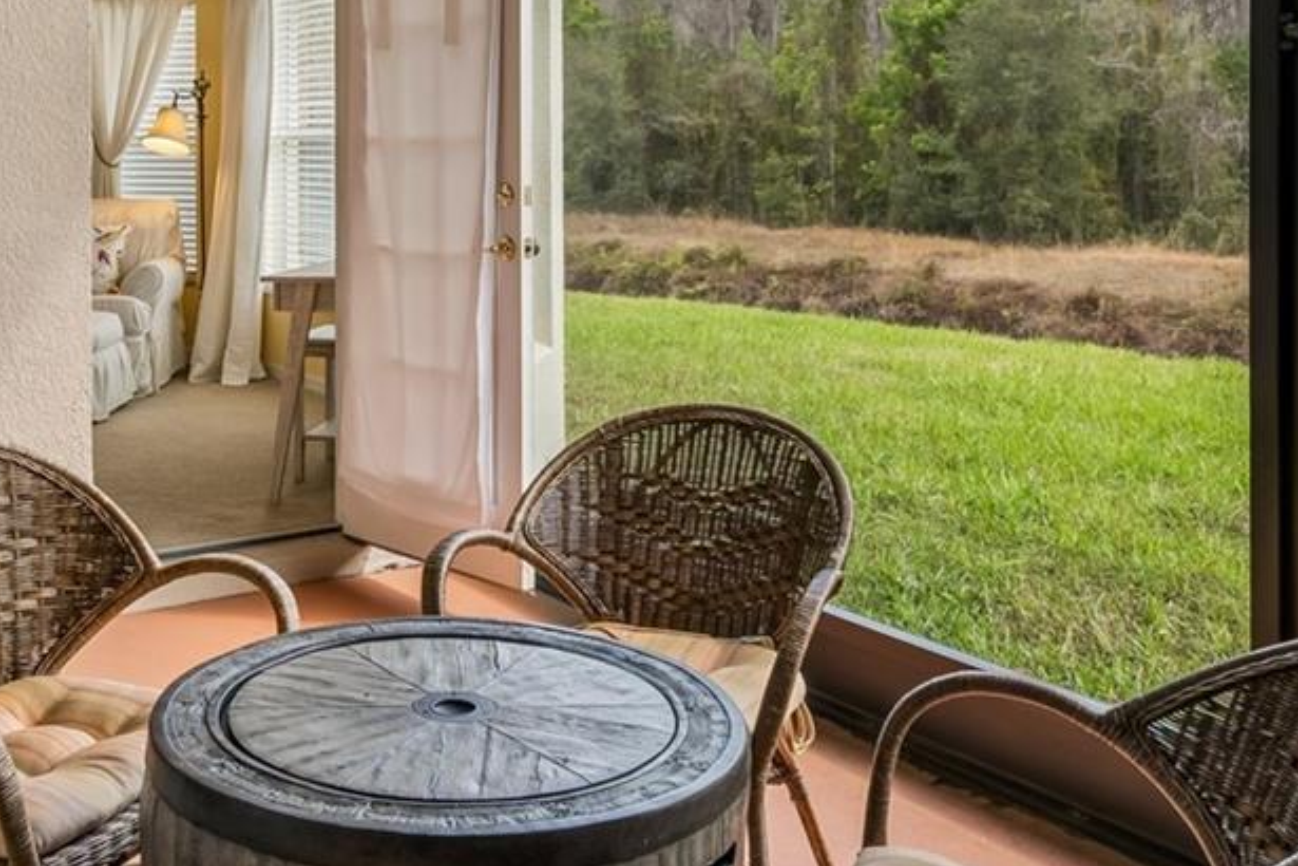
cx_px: 540
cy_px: 103
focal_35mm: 39
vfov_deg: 32.7
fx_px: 1406
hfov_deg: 49.3
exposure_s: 1/30
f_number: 7.1
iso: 100
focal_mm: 10
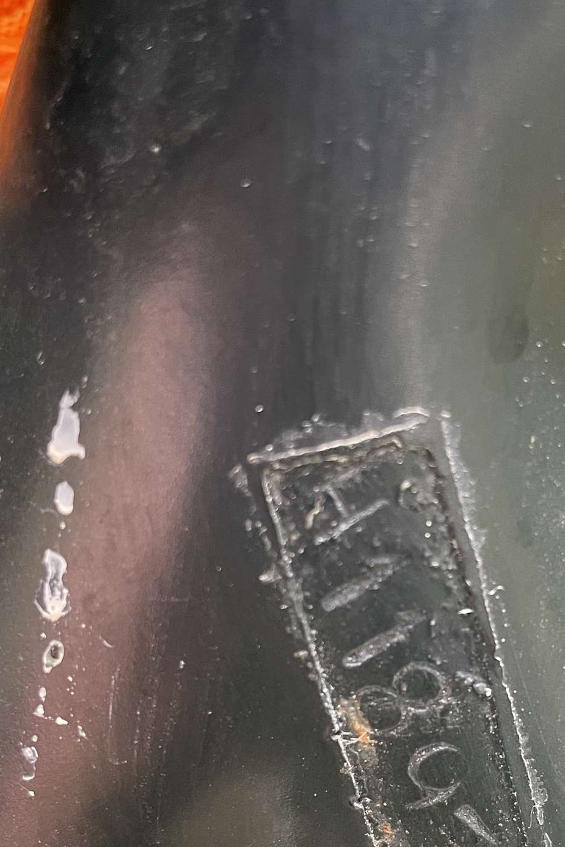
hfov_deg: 25.5
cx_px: 462
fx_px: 1224
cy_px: 654
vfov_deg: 37.1
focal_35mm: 52
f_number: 1.6
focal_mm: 4.2
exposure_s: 1/60
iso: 320
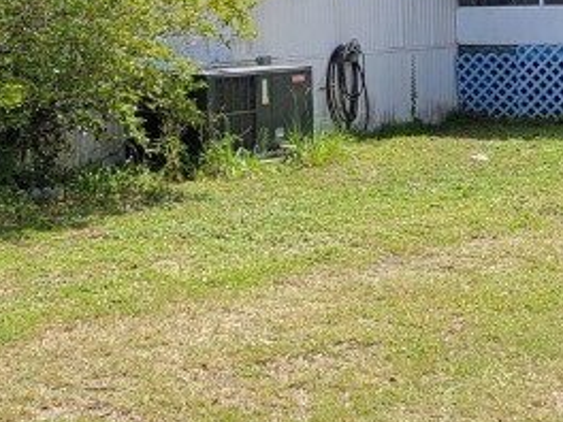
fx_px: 1643
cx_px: 128
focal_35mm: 101
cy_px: -62
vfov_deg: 14.3
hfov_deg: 19.3
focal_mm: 5.4
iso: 40
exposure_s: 1/1024
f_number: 1.8
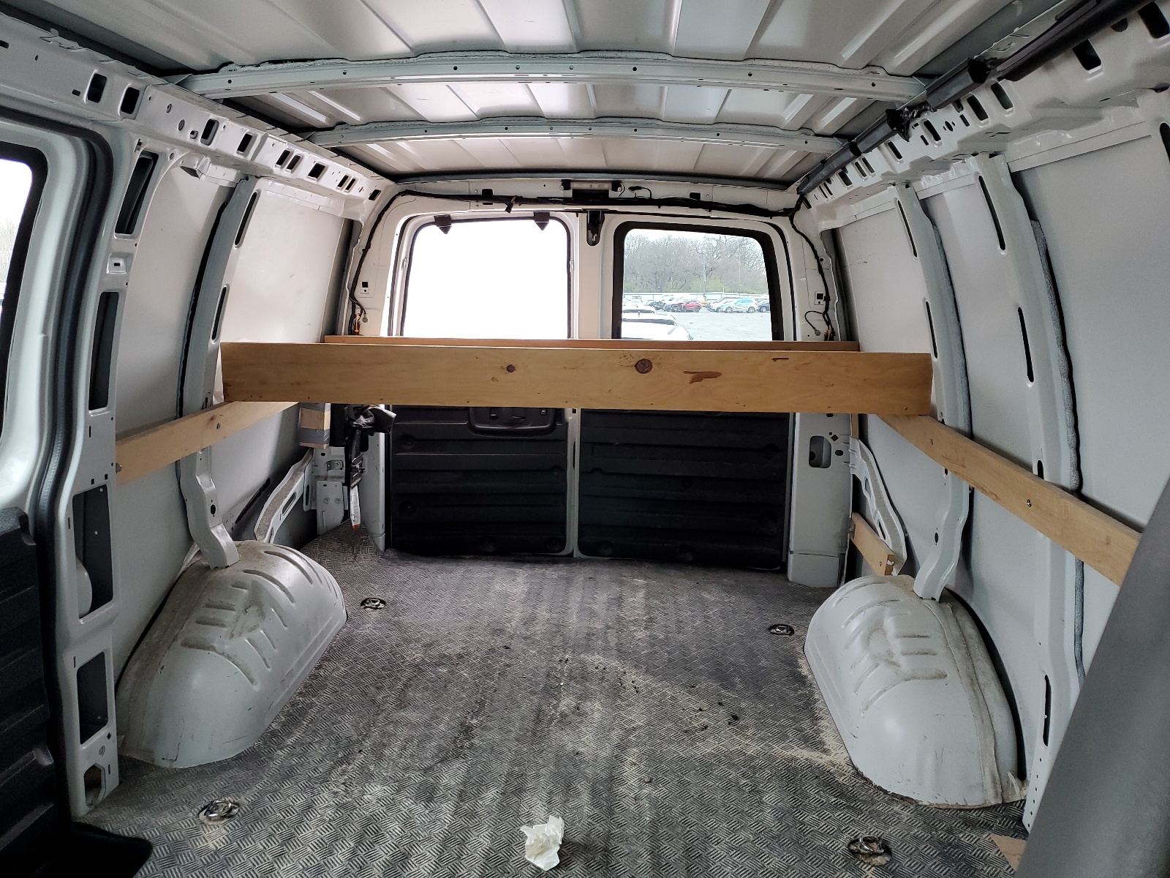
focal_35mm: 26
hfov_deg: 67.3
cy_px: 439
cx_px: 585
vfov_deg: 53.1
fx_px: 879
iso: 76
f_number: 1.5
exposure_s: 1/120
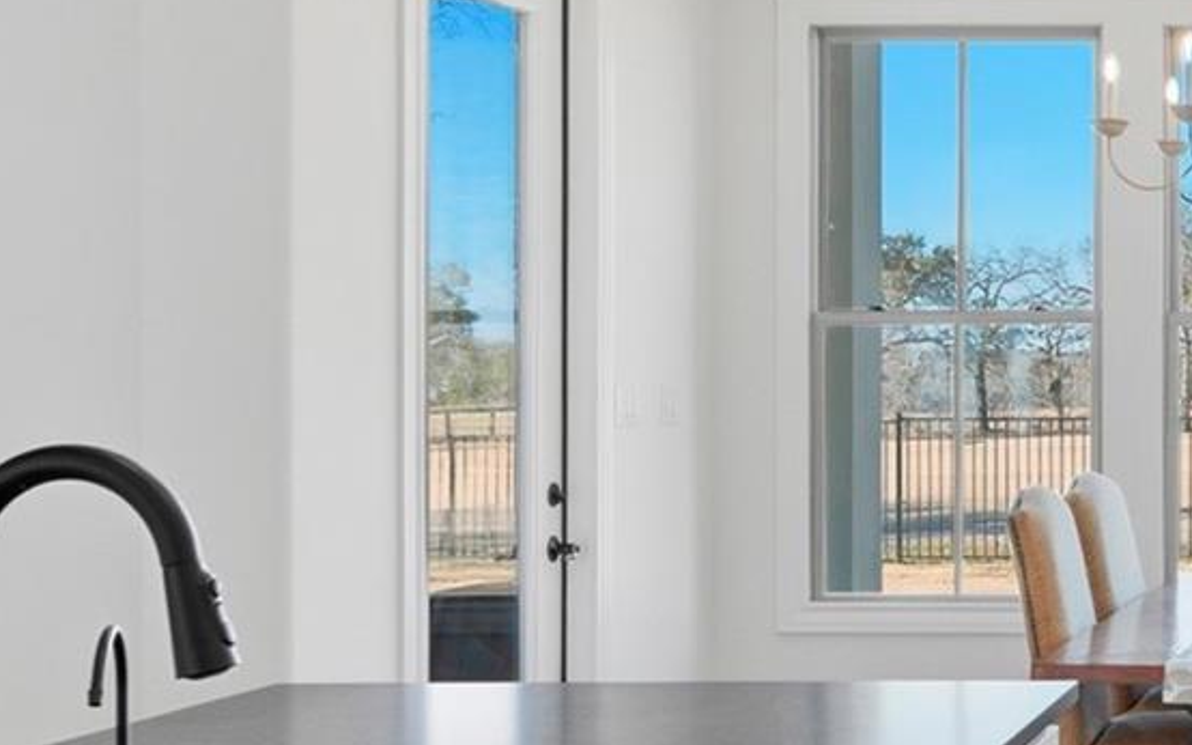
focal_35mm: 64
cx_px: 1437
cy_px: 371
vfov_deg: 20.3
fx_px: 2079
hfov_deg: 27.9
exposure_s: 1/200
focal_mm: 17
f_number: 9
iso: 640
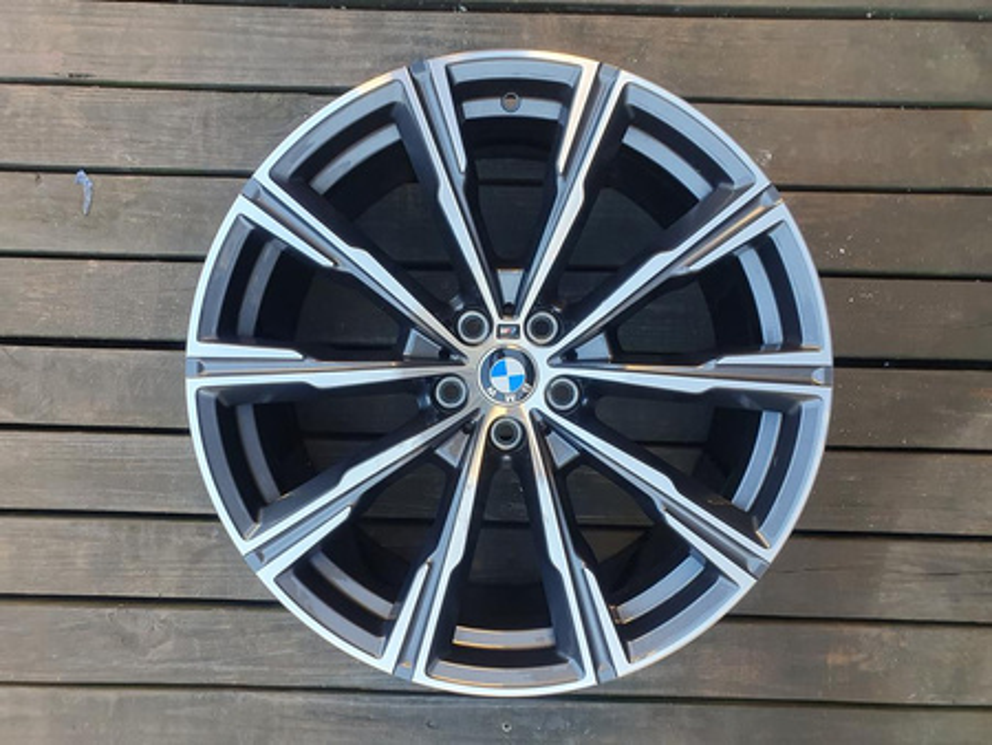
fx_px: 745
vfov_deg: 53.1
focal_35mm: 26
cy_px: 372
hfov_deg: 67.3
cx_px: 496
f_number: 2.4
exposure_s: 1/120
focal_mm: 4.32
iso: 80
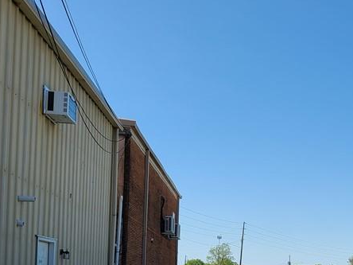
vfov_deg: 23.4
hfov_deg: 30.4
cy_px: 266
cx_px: 333
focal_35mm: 60
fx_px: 612
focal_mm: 5.4
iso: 40
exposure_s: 1/2264
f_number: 1.8
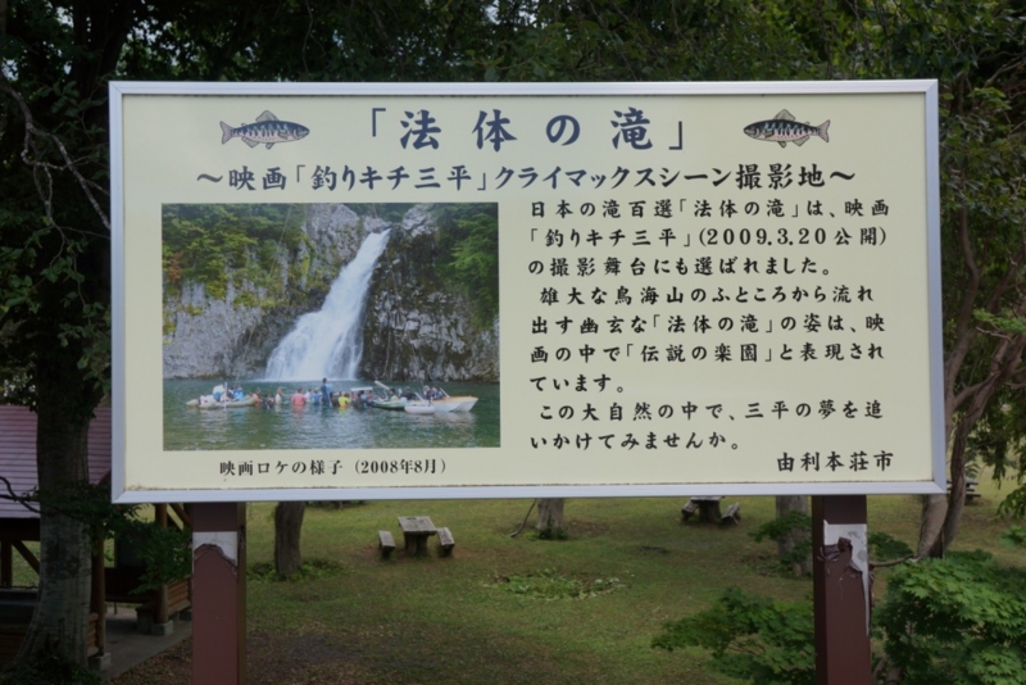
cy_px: 342
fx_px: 1140
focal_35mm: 40
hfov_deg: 48.4
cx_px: 513
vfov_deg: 33.4
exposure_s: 1/200
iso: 100
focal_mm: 27
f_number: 7.1
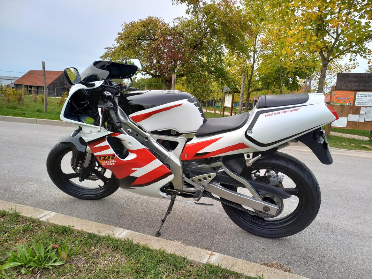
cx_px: 186
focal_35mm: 25
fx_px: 269
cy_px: 140
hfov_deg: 69.4
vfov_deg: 54.9
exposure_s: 1/138
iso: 50
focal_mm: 4.65
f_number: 1.8
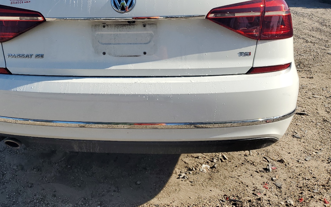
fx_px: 334
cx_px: 120
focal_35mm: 37
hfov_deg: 52.1
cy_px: 50
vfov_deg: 33.7
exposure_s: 1/3333
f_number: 1.5
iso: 50
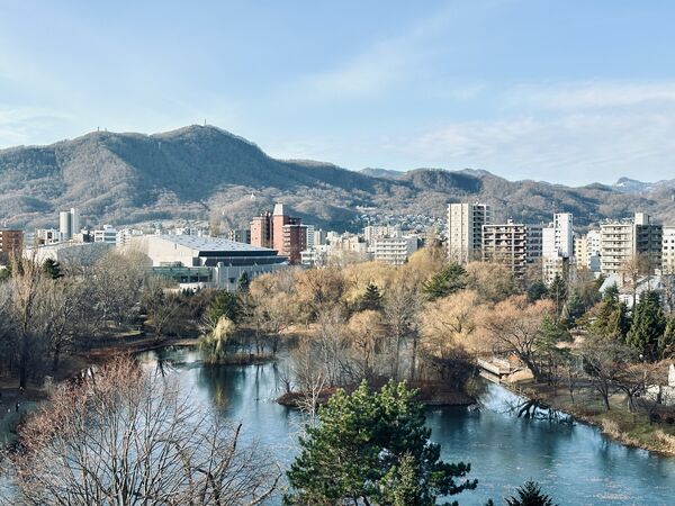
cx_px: 338
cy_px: 253
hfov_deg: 39.7
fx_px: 936
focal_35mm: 48
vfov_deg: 30.3
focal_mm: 6.86
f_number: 1.78
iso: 64
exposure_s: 1/1639
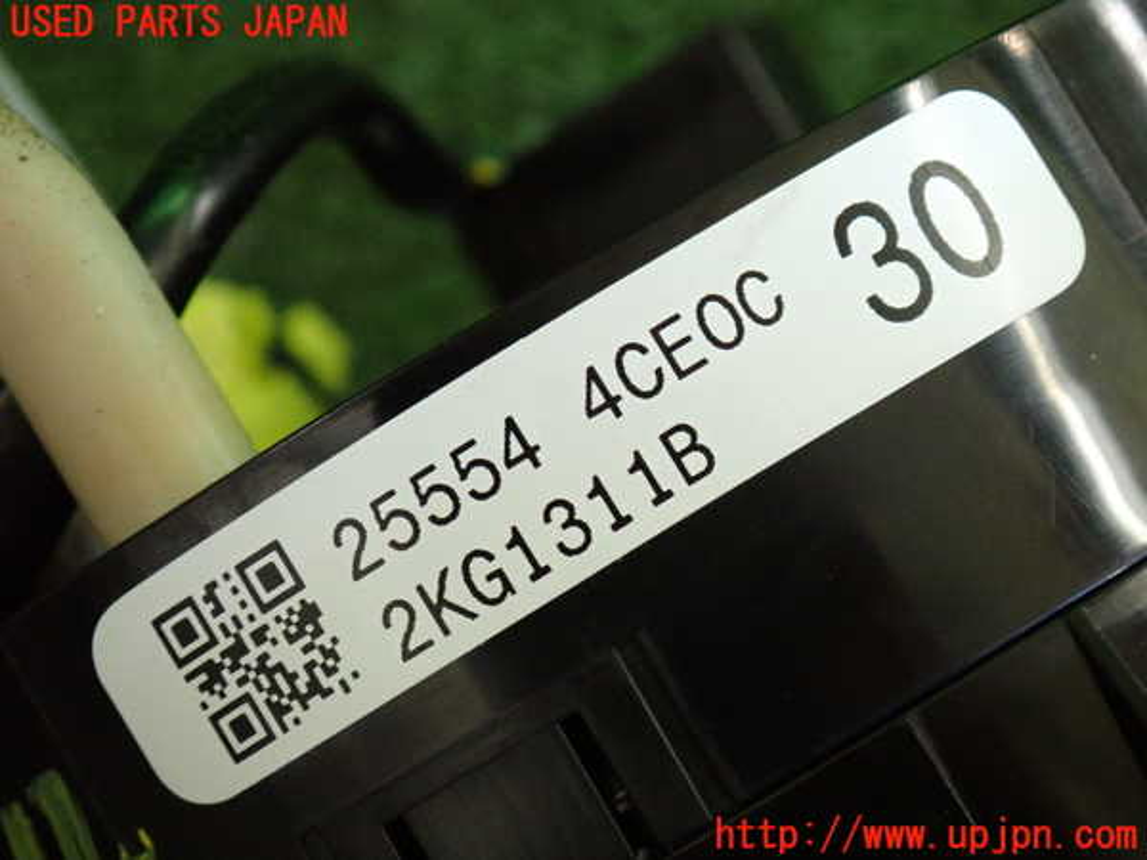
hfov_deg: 19.6
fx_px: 3313
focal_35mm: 100
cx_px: 574
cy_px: 430
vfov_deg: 14.8
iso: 1000
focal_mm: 18
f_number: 4.9
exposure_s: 1/125
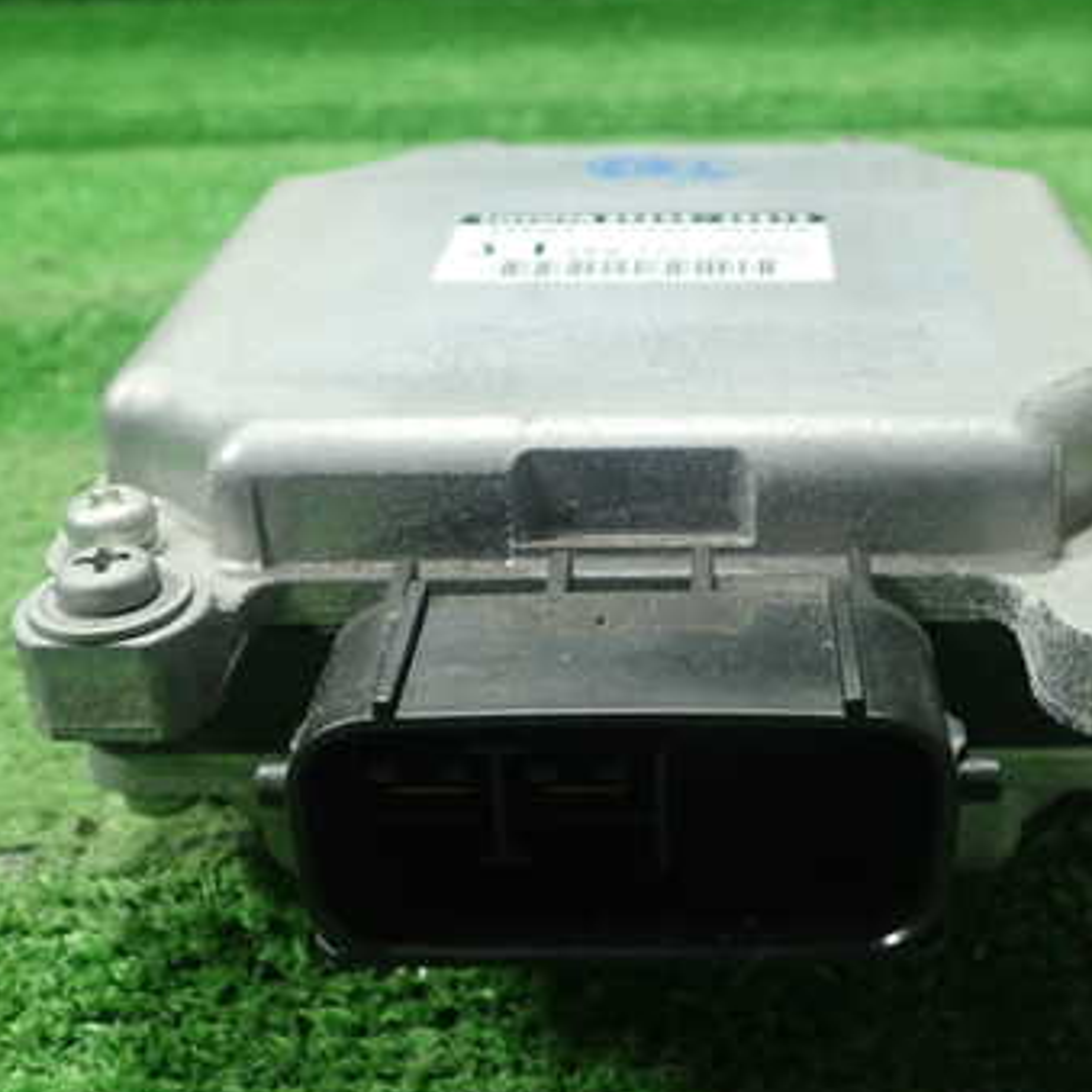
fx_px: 1677
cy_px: 628
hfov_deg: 35.9
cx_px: 673
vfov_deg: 36.0
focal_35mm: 47
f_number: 2.3
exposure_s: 1/125
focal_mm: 5.5
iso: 500
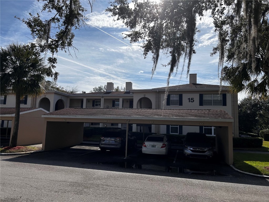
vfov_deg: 53.1
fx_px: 202
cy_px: 101
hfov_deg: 67.3
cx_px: 134
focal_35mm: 26
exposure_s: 1/11364
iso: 50
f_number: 1.5
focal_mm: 5.7
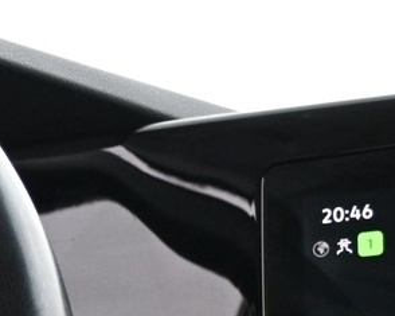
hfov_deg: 9.6
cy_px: 484
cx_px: -545
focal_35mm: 179
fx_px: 2087
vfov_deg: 8.4
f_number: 4.2
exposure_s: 1/15
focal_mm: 23
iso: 1600
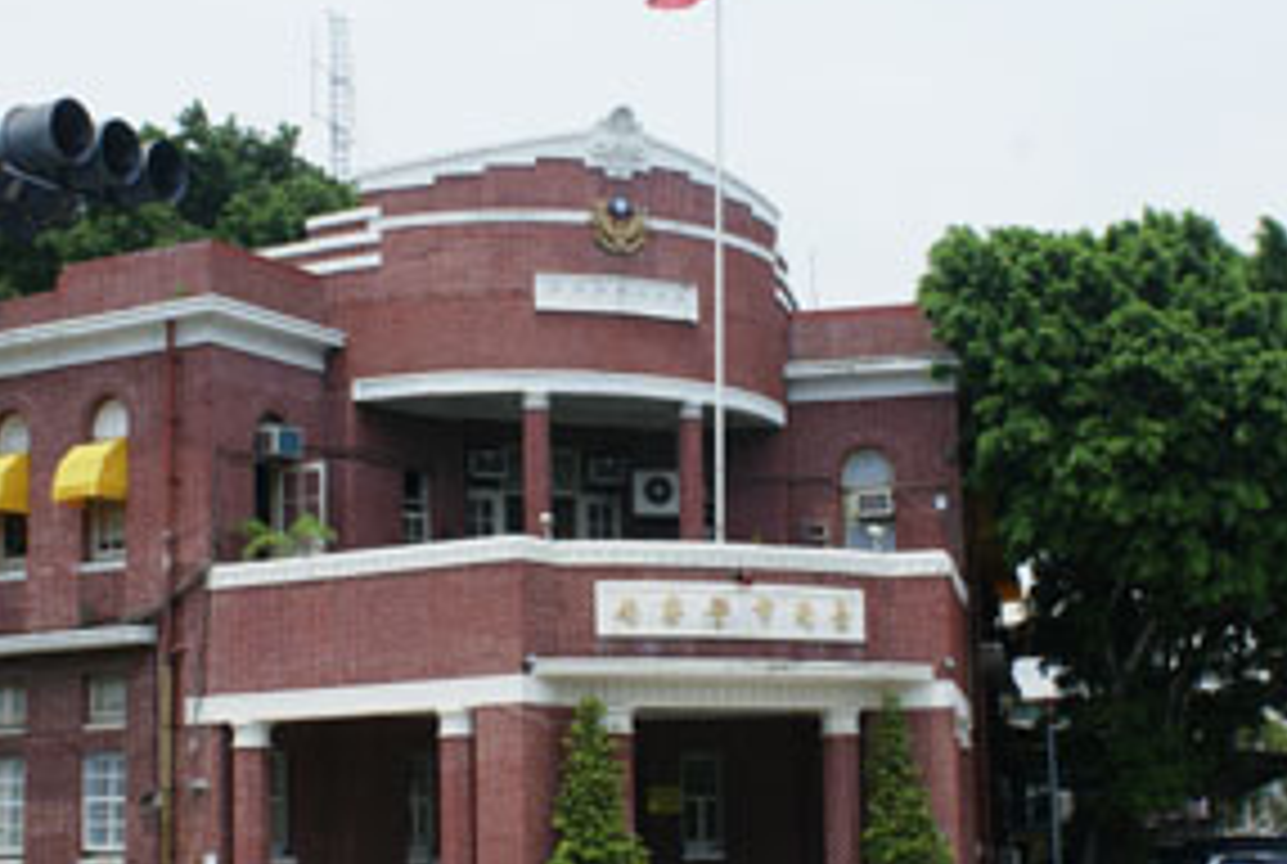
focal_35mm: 66
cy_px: 430
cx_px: 612
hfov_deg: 30.4
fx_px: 2364
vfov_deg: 20.7
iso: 100
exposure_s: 1/200
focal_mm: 28
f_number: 11
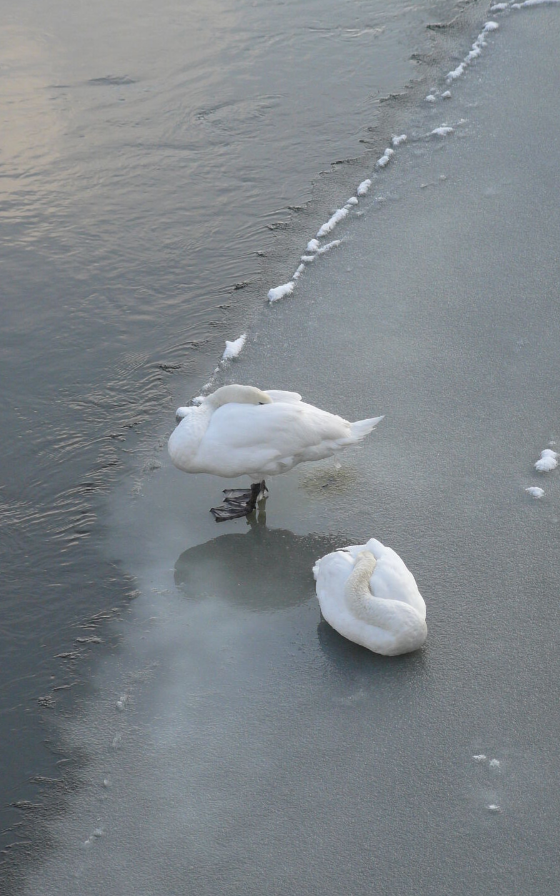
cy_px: 447
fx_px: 4445
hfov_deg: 7.2
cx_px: 330
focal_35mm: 182
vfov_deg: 11.5
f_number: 4
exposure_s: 1/200
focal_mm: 28.6
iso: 100
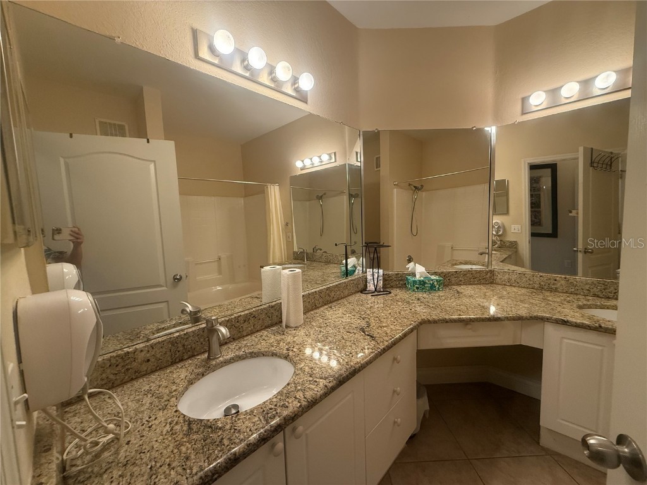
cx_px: 324
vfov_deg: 85.7
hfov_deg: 102.1
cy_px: 242
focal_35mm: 14
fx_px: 262
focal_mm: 2.22
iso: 320
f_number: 2.2
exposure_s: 1/120
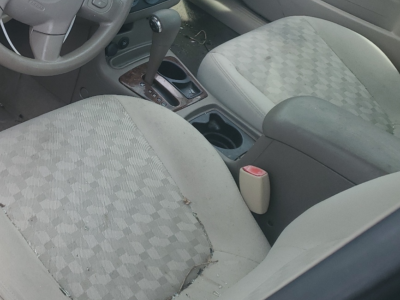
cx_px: 52
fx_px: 555
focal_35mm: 48
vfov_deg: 29.9
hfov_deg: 37.5
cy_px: 88
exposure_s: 1/323
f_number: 1.5
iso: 50
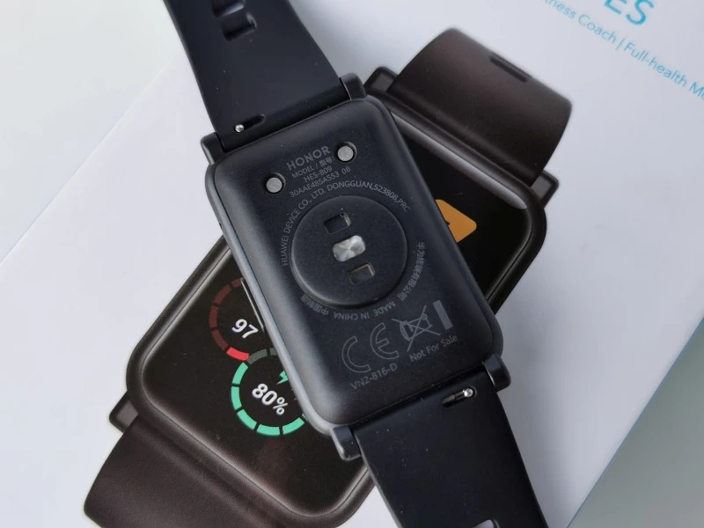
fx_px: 854
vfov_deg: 34.3
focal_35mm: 42
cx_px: 352
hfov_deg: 44.8
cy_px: 264
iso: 50
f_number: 1.6
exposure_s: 1/226
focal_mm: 5.56
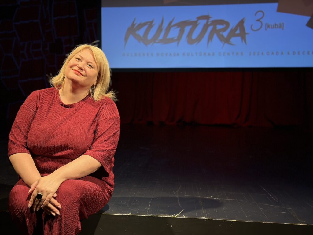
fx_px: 434
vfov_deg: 30.3
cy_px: 118
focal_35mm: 48
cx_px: 156
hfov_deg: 39.7
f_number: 1.78
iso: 80
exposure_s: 1/262
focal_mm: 6.86
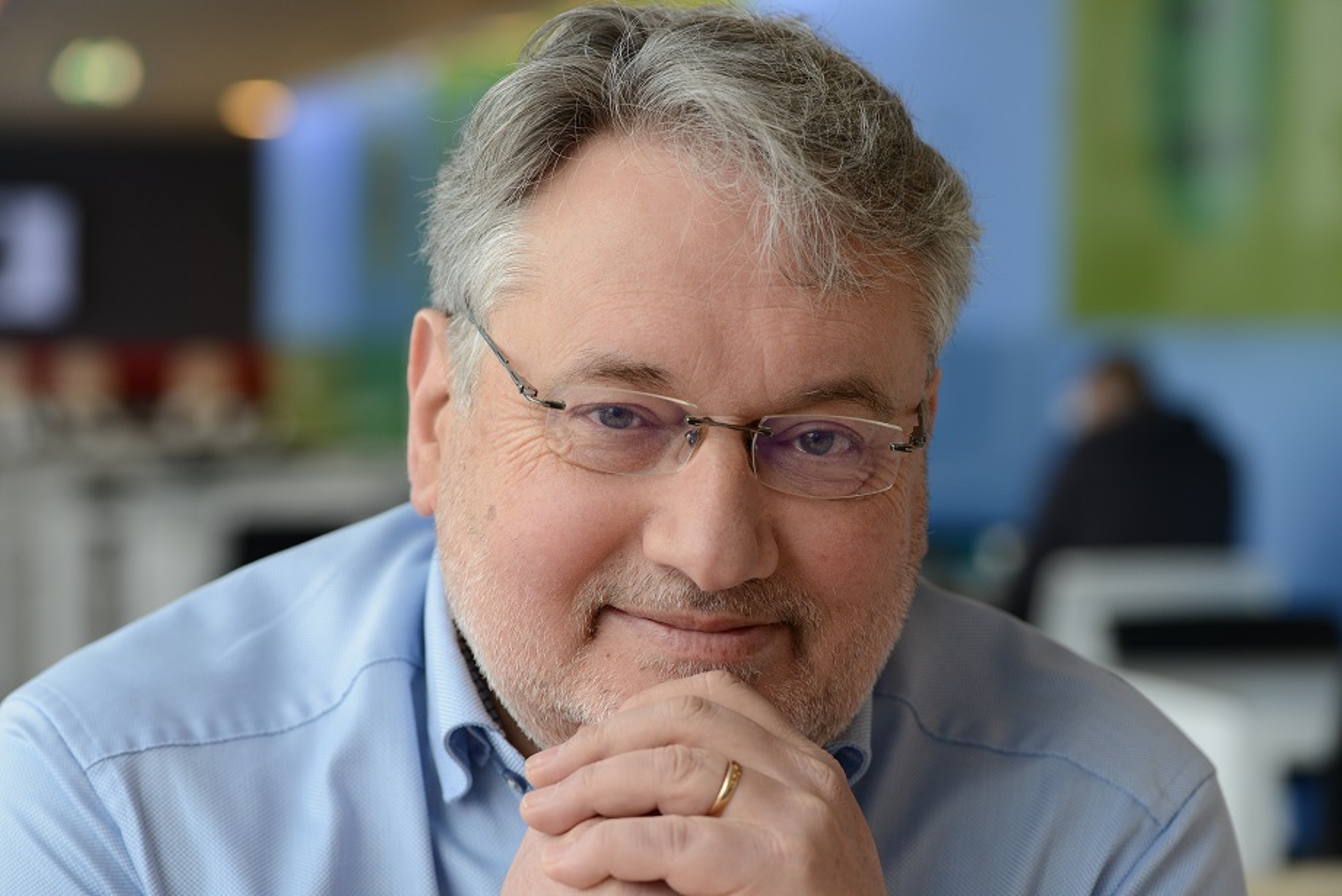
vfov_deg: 13.1
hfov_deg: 19.5
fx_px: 3915
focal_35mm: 105
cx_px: 671
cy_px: 448
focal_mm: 105
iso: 400
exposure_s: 1/60
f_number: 5.6
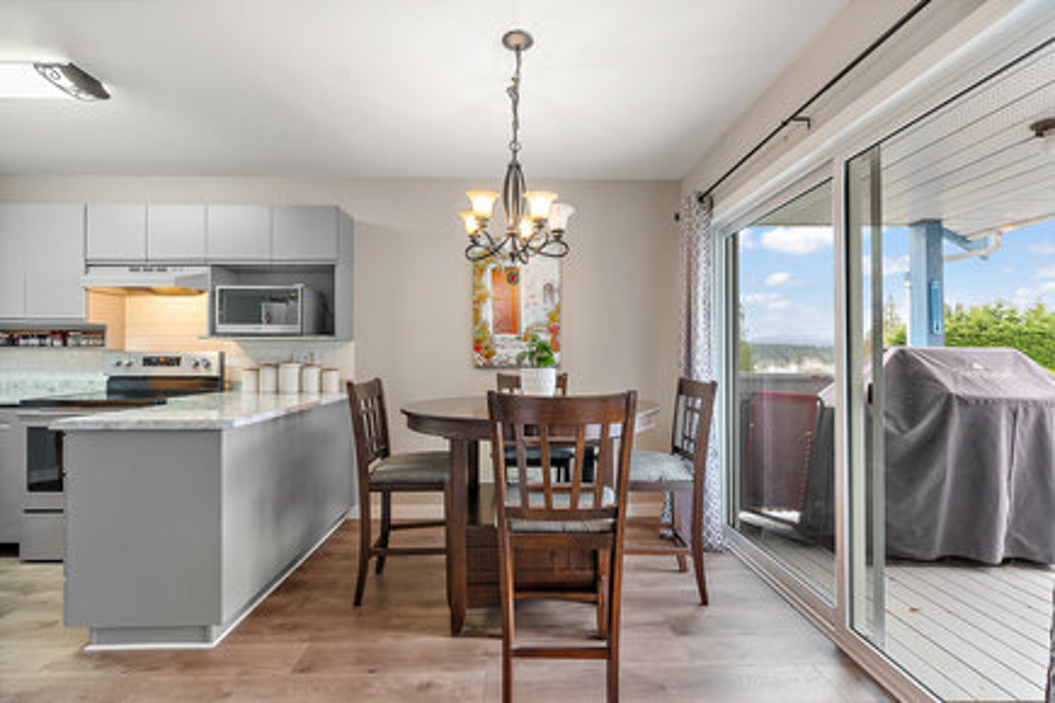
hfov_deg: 96.7
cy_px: 352
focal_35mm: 16
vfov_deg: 73.7
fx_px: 469
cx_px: 528
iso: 320
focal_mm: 16
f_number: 7.1
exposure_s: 1/1.25
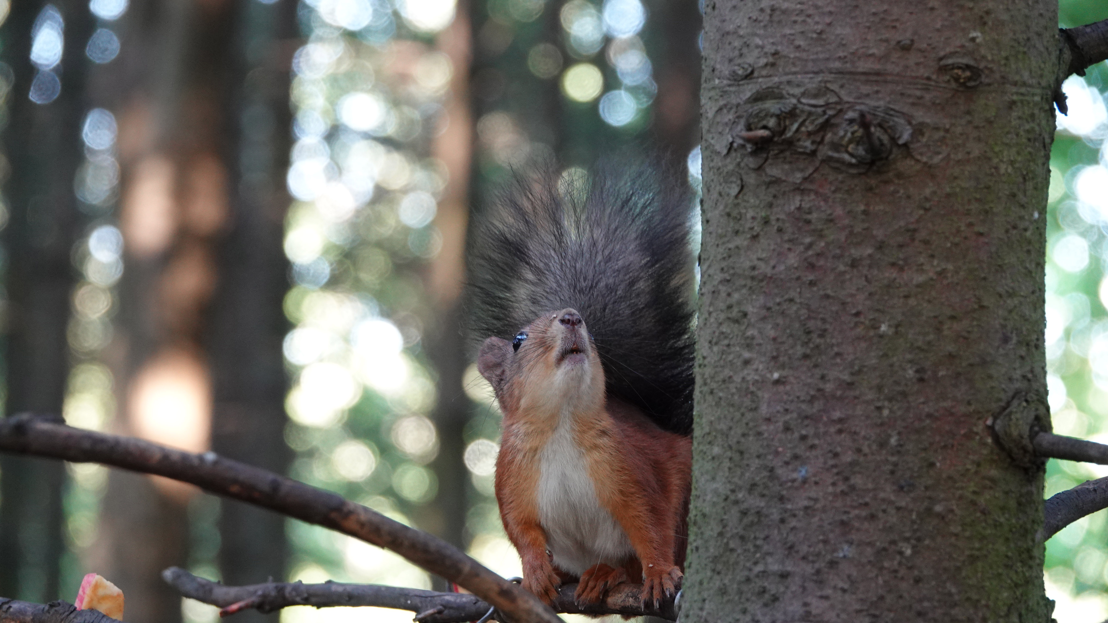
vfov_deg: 6.0
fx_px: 5935
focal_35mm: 202
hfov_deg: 10.7
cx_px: 553
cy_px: 346
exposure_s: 1/20
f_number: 4
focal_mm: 70.27
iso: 800
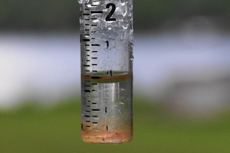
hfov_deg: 17.1
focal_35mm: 120
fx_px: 767
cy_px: 76
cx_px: 115
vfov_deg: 11.4
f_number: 5.6
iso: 800
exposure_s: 1/125
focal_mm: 80
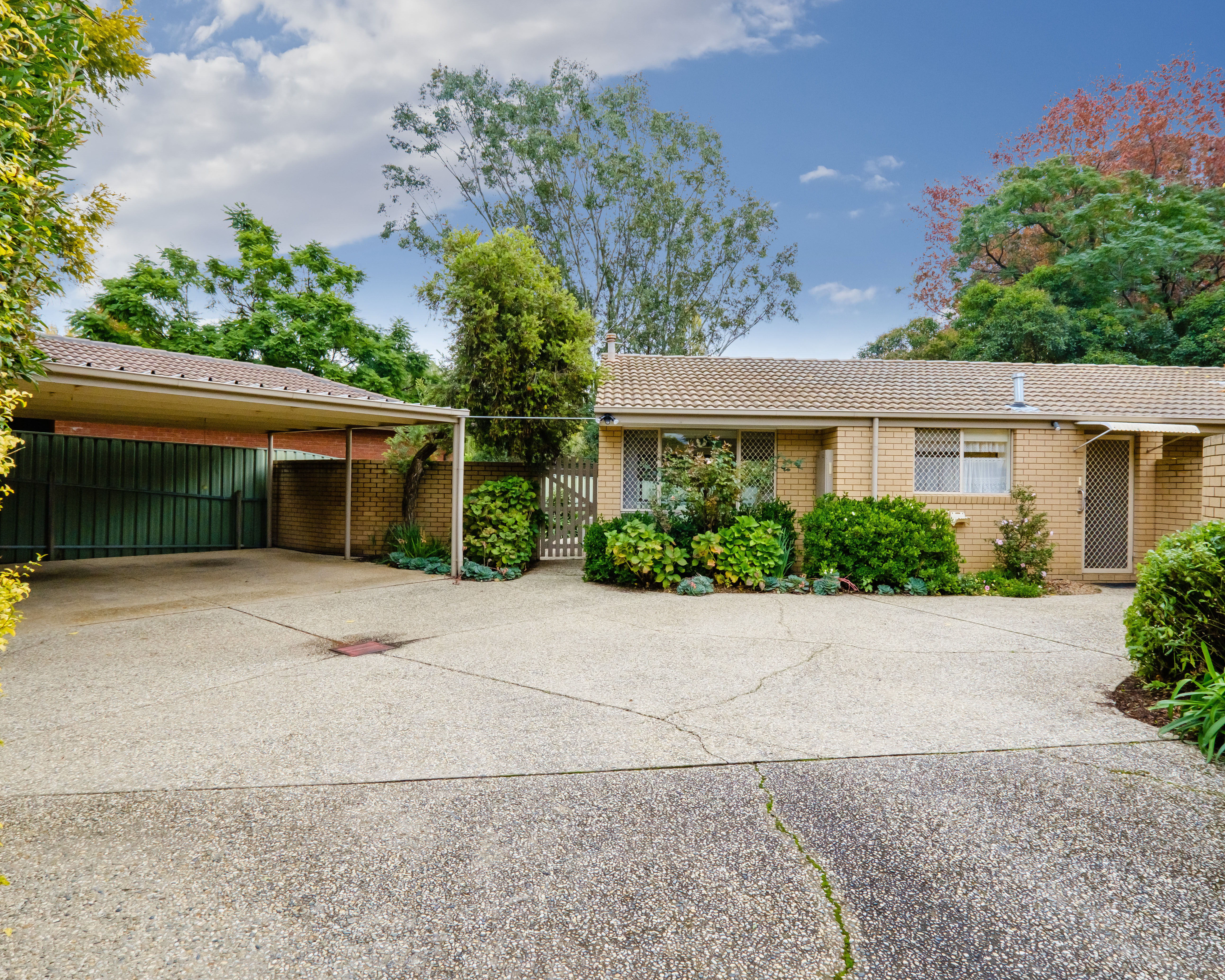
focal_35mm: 17
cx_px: 647
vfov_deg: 77.0
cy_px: 492
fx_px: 616
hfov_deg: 89.6
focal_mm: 10
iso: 320
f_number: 10
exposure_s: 1/320
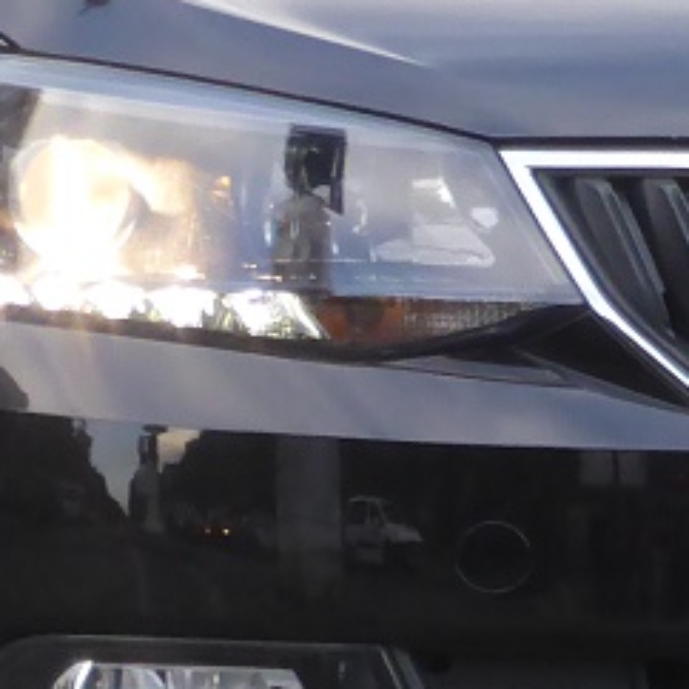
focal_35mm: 1658
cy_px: 122
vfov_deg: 1.1
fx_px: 37336
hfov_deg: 1.1
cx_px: 336
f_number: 5.8
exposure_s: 1/100
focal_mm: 47.3
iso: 200
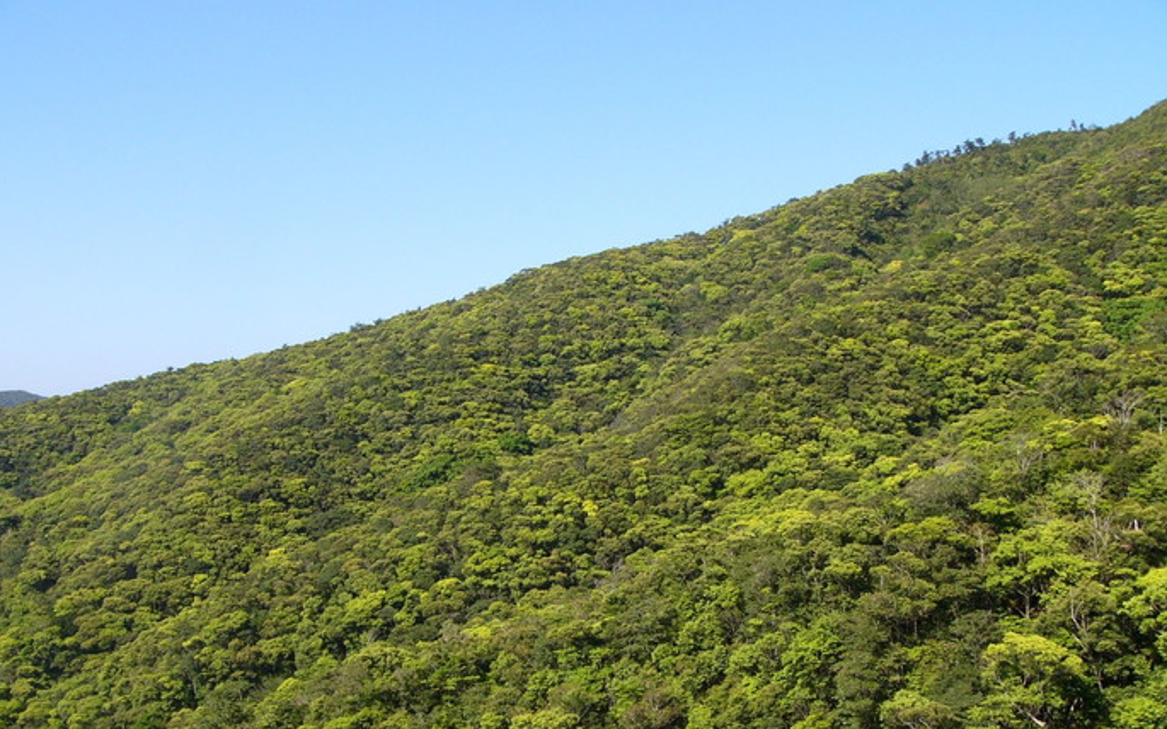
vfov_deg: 32.7
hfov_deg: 50.4
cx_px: 576
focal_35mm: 39
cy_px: 437
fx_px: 1240
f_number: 5.2
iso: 100
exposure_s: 1/500
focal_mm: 6
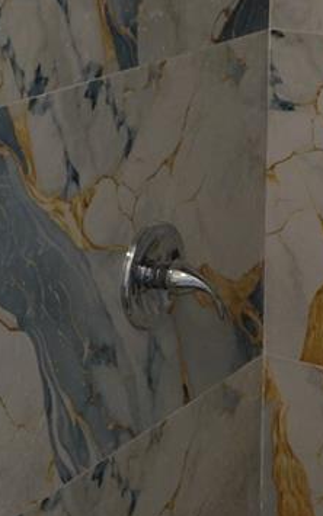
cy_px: 256
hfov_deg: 13.1
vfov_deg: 20.8
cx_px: 129
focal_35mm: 100
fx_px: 1408
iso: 800
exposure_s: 1/160
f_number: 4
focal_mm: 29
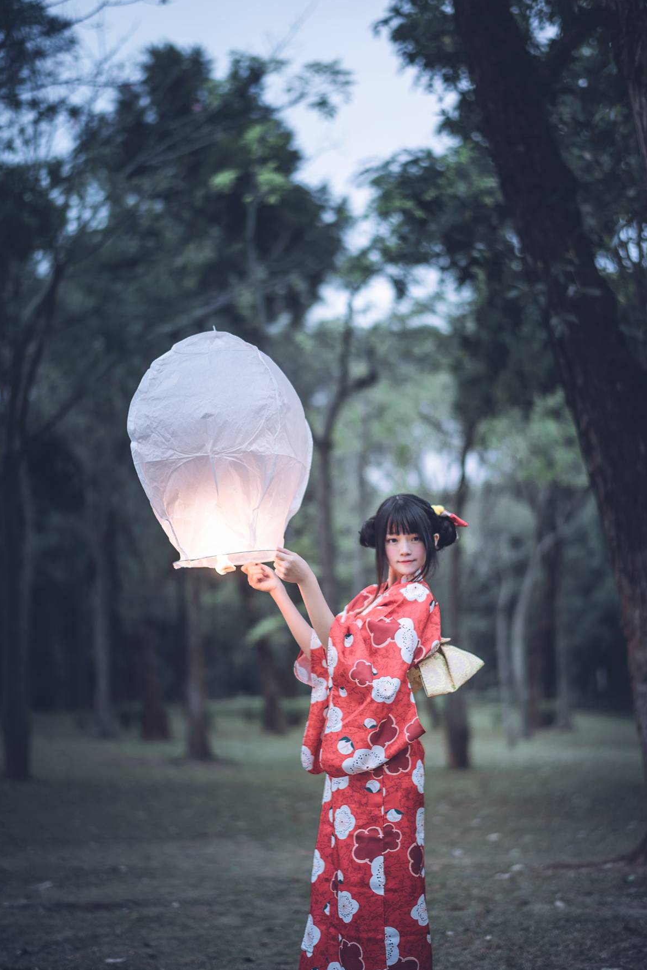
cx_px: 327
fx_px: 1590
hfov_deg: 23.0
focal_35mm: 59
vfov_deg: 33.9
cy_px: 491
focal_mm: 58
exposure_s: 1/100
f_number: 1.4
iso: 200
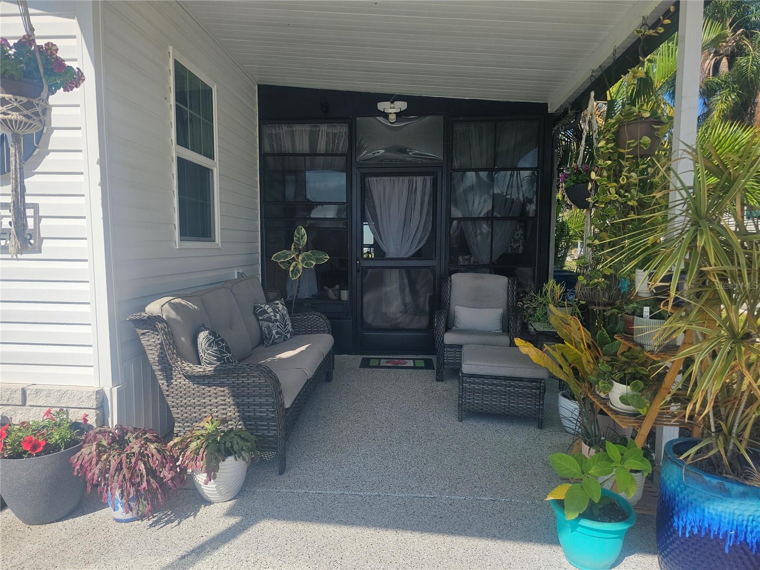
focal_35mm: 23
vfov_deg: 58.9
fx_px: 505
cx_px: 380
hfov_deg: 73.9
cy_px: 285
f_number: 1.7
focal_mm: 6.3
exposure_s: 1/2000
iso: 32
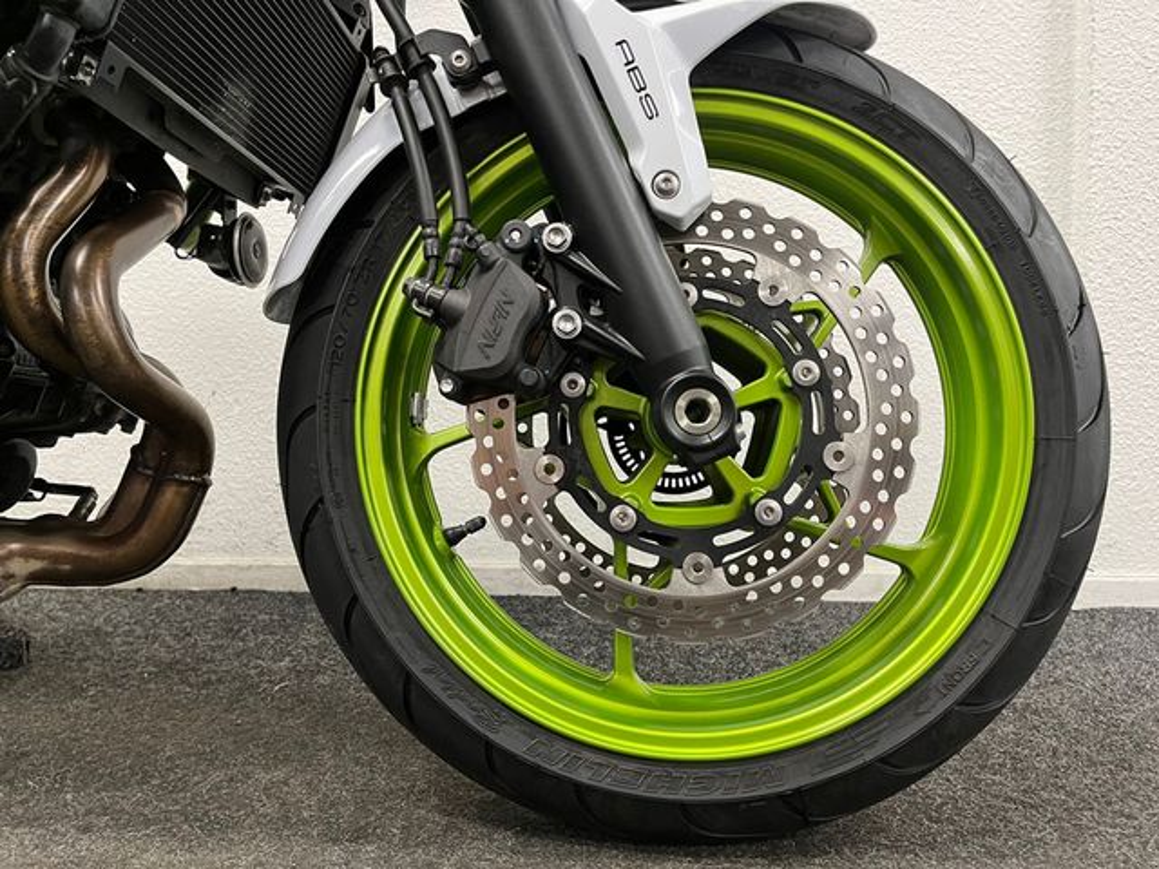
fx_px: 871
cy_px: 434
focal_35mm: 26
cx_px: 580
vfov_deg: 53.1
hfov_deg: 67.3
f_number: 1.6
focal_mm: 5.1
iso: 250
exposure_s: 1/50
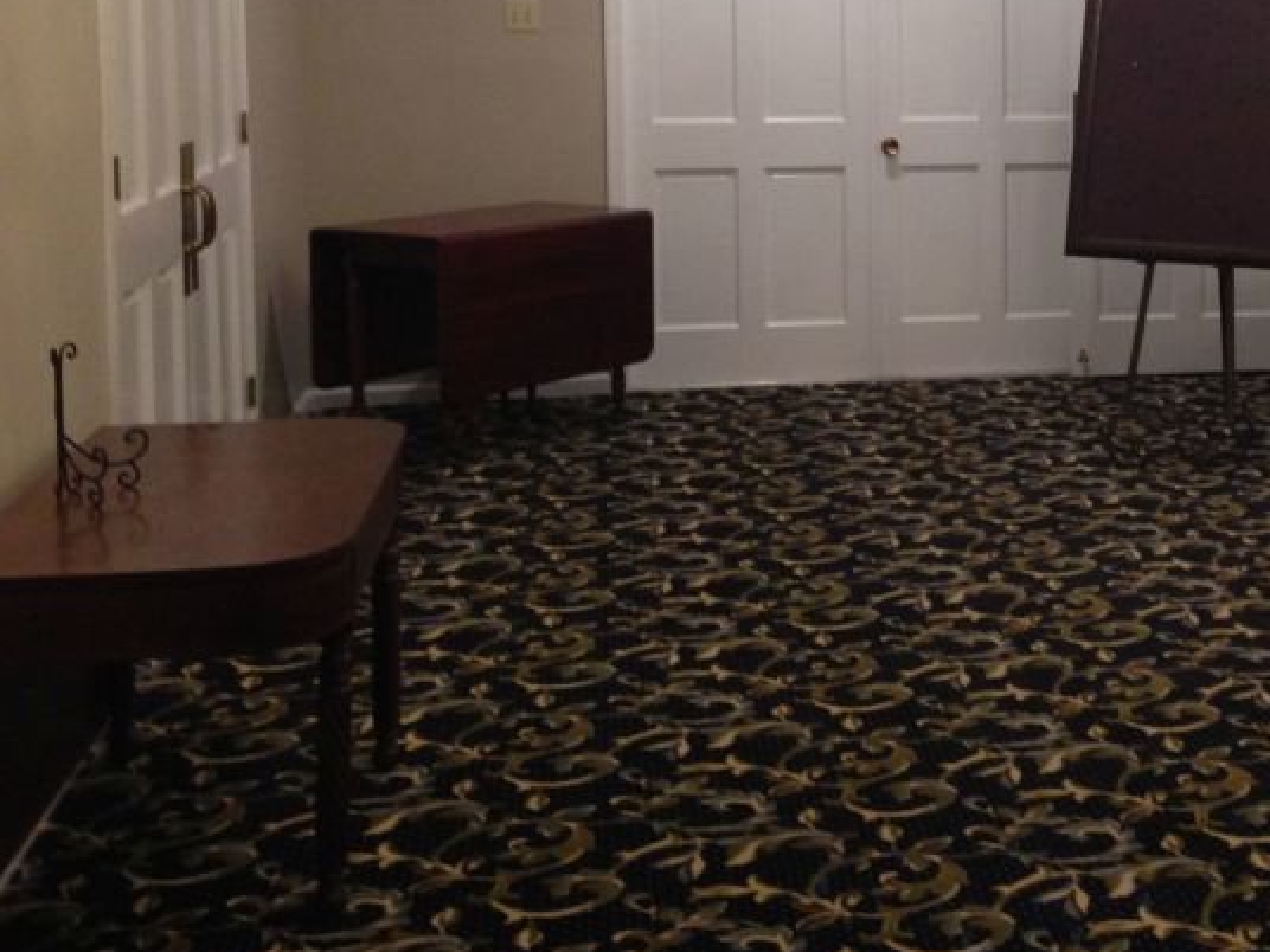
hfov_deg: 29.2
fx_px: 2311
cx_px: 1194
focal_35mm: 63
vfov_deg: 23.0
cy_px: 192
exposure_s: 1/20
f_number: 2.4
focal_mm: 4.12
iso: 200
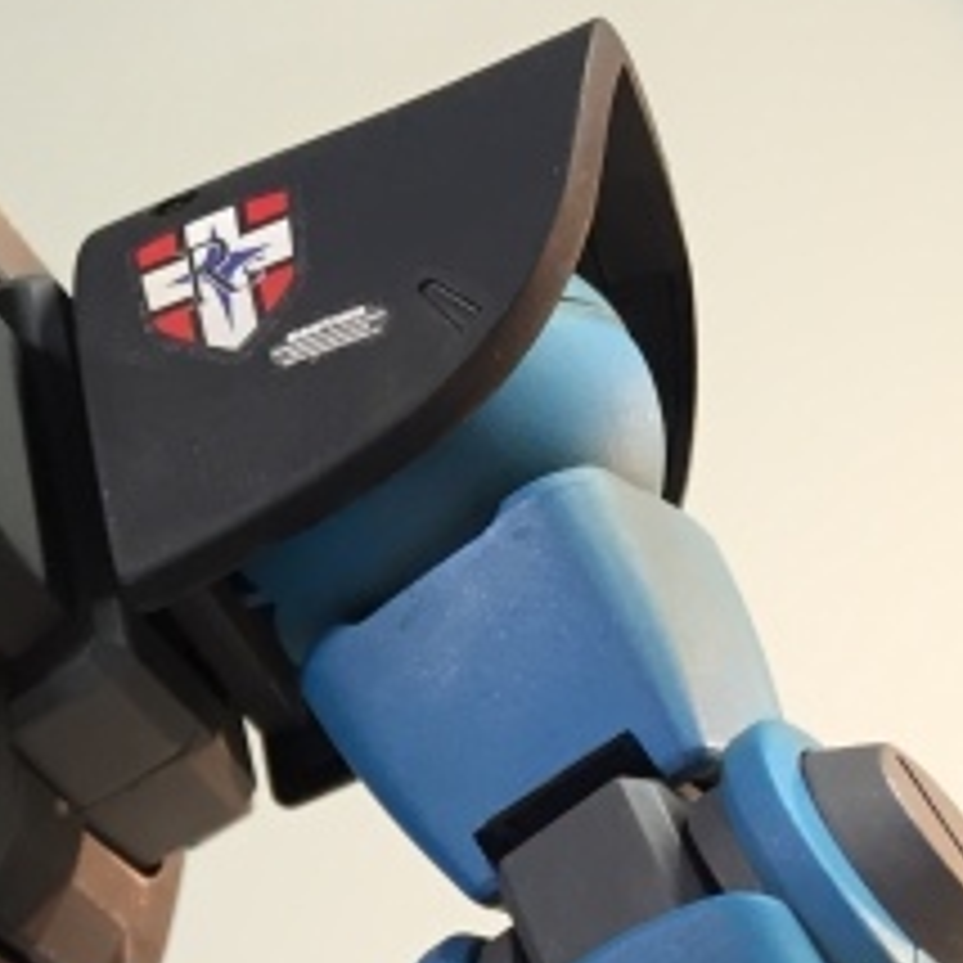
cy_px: 1138
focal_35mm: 96
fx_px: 3022
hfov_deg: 16.6
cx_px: -436
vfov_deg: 17.3
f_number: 2.2
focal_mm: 4.15
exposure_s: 1/30
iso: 40
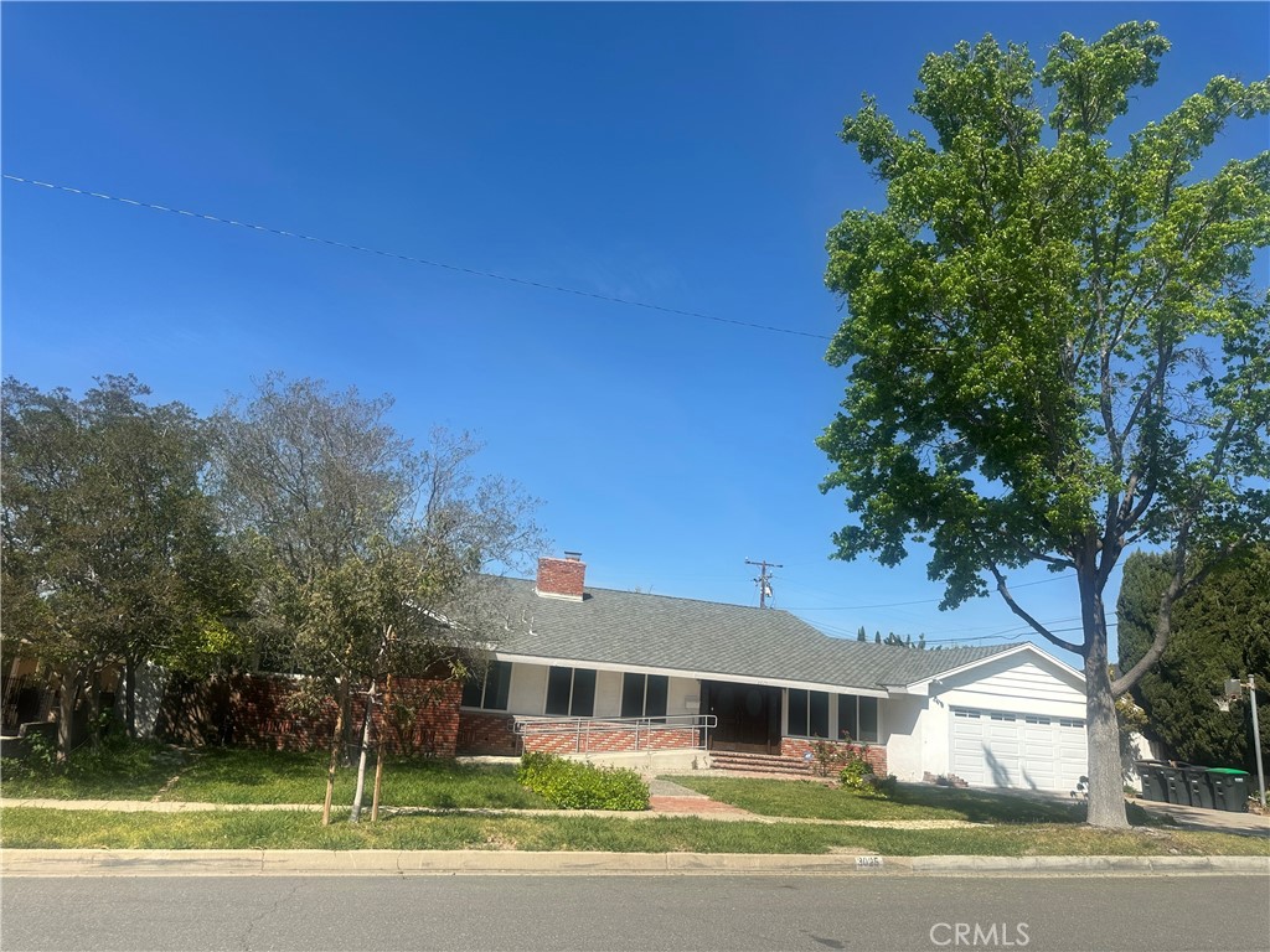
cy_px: 476
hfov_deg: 71.6
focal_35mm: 24
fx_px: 881
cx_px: 635
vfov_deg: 56.8
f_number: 1.78
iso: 80
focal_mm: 6.86
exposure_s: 1/3861
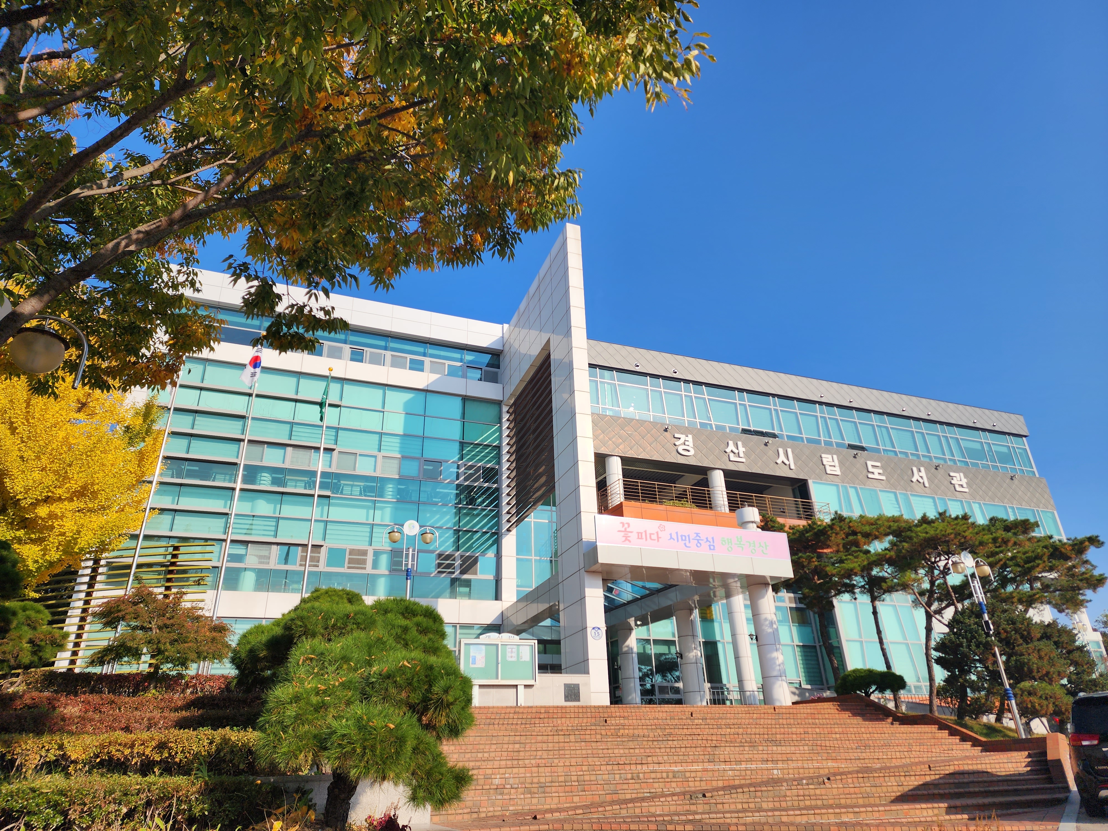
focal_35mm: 23
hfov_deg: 73.9
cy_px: 416
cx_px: 554
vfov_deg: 58.9
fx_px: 736
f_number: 1.8
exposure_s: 1/1468
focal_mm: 6.4
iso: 12
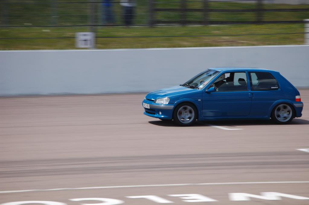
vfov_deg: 4.6
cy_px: 102
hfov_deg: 6.9
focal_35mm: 300
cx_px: 154
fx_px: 2572
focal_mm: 200
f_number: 9
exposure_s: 1/160
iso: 200
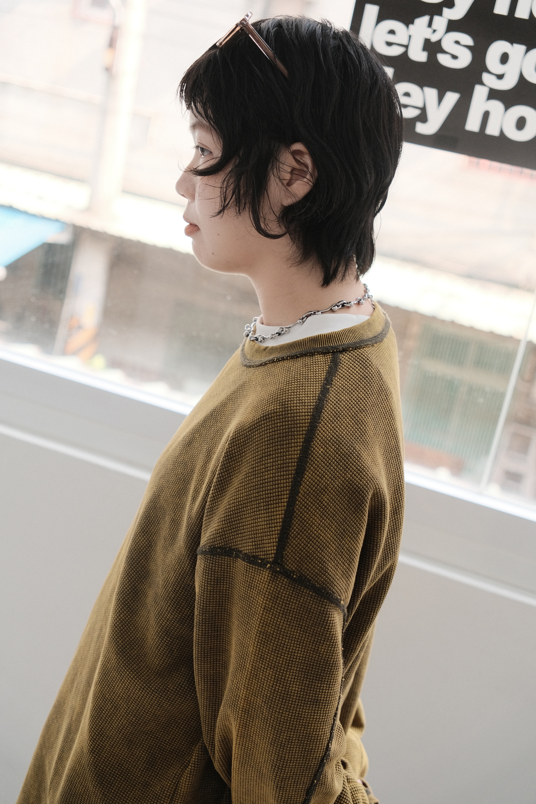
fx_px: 1027
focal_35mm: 46
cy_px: 402
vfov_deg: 42.7
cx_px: 268
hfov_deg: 29.2
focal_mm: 30.9
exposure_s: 1/400
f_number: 2.8
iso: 1250
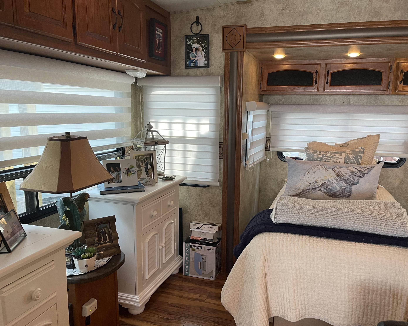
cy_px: 168
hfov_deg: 62.1
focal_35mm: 28
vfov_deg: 51.5
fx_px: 338
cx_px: 218
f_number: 1.6
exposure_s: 1/60
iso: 80
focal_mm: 5.1
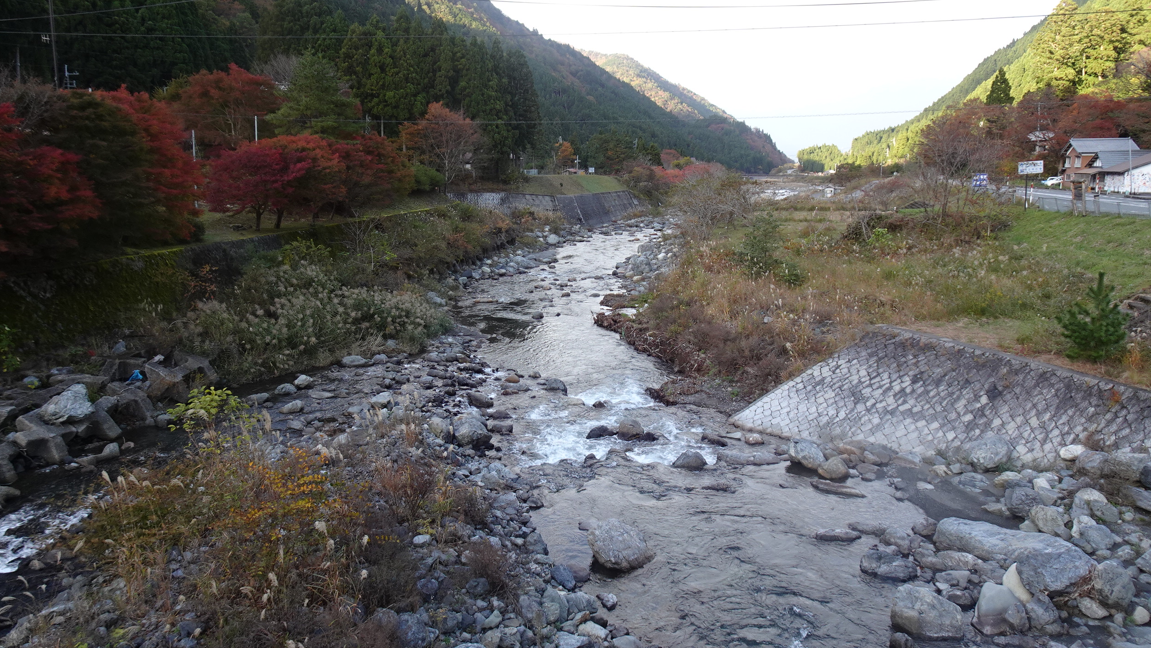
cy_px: 285
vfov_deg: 42.8
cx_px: 566
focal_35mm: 27
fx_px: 824
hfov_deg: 69.9
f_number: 3.5
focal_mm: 4.25
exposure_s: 1/100
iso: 80
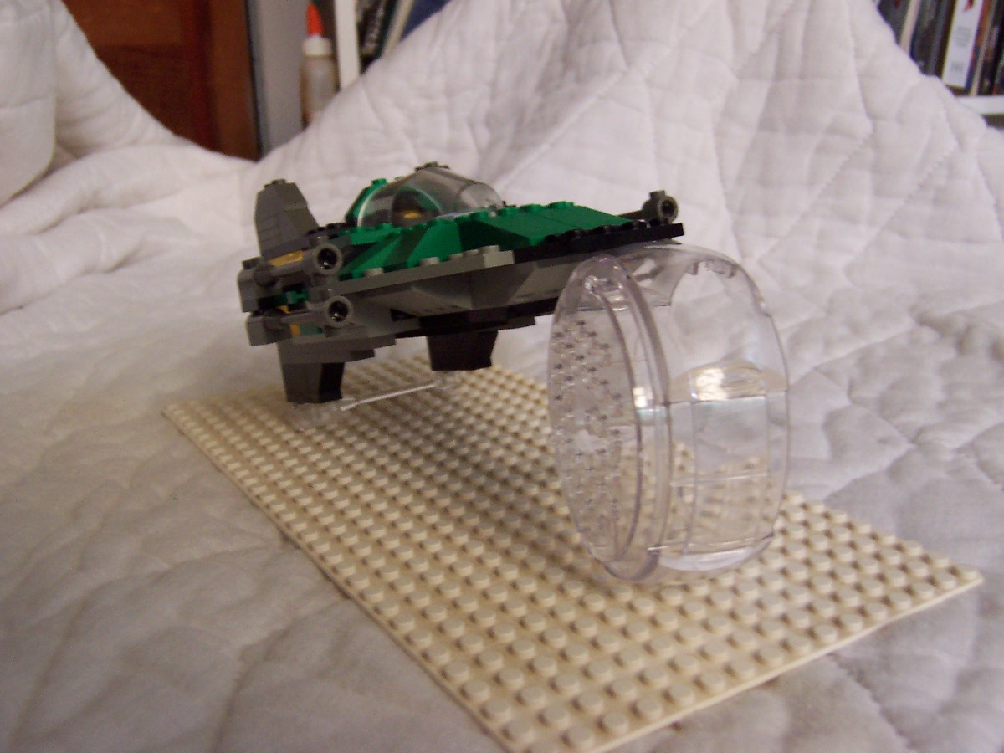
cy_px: 376
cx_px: 502
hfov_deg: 51.4
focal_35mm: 36
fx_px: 1044
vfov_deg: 39.7
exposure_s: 1/15
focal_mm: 5.6
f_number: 2.8
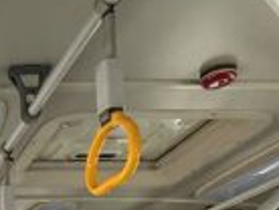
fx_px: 565
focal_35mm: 70
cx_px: -152
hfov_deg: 22.3
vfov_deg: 17.5
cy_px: 368
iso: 64
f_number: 2.2
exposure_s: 1/195
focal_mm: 2.22
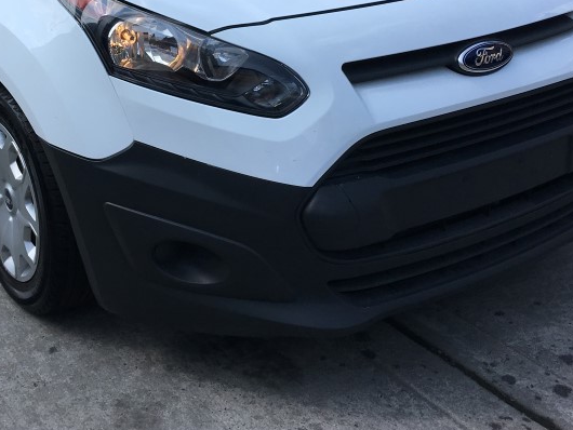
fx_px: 927
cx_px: 146
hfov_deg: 33.7
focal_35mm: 56
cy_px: 46
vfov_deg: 25.4
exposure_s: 1/1508
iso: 25
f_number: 2.2
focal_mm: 4.15
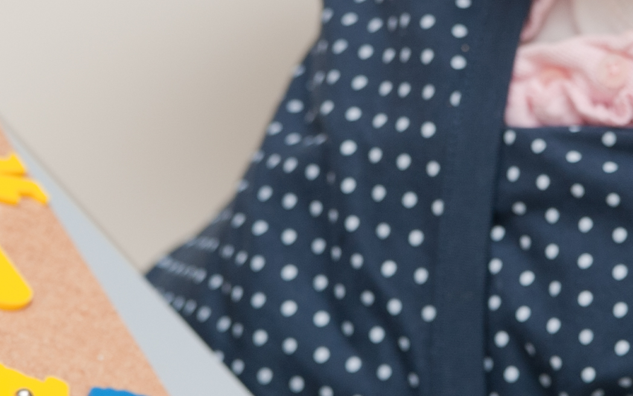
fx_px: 5349
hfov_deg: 6.8
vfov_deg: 4.2
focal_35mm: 310
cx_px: 427
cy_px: 16
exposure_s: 1/80
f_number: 4.5
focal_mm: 75
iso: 250
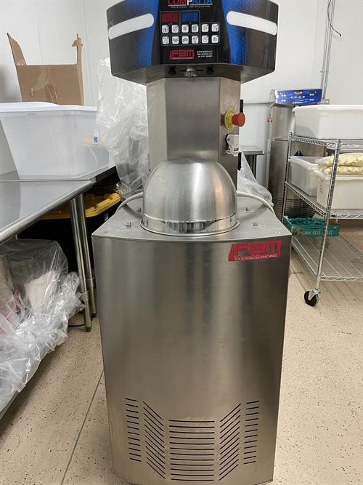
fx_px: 364
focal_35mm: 26
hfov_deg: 53.0
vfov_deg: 67.3
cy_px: 242
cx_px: 182
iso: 80
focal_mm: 4.2
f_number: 1.6
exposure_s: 1/60
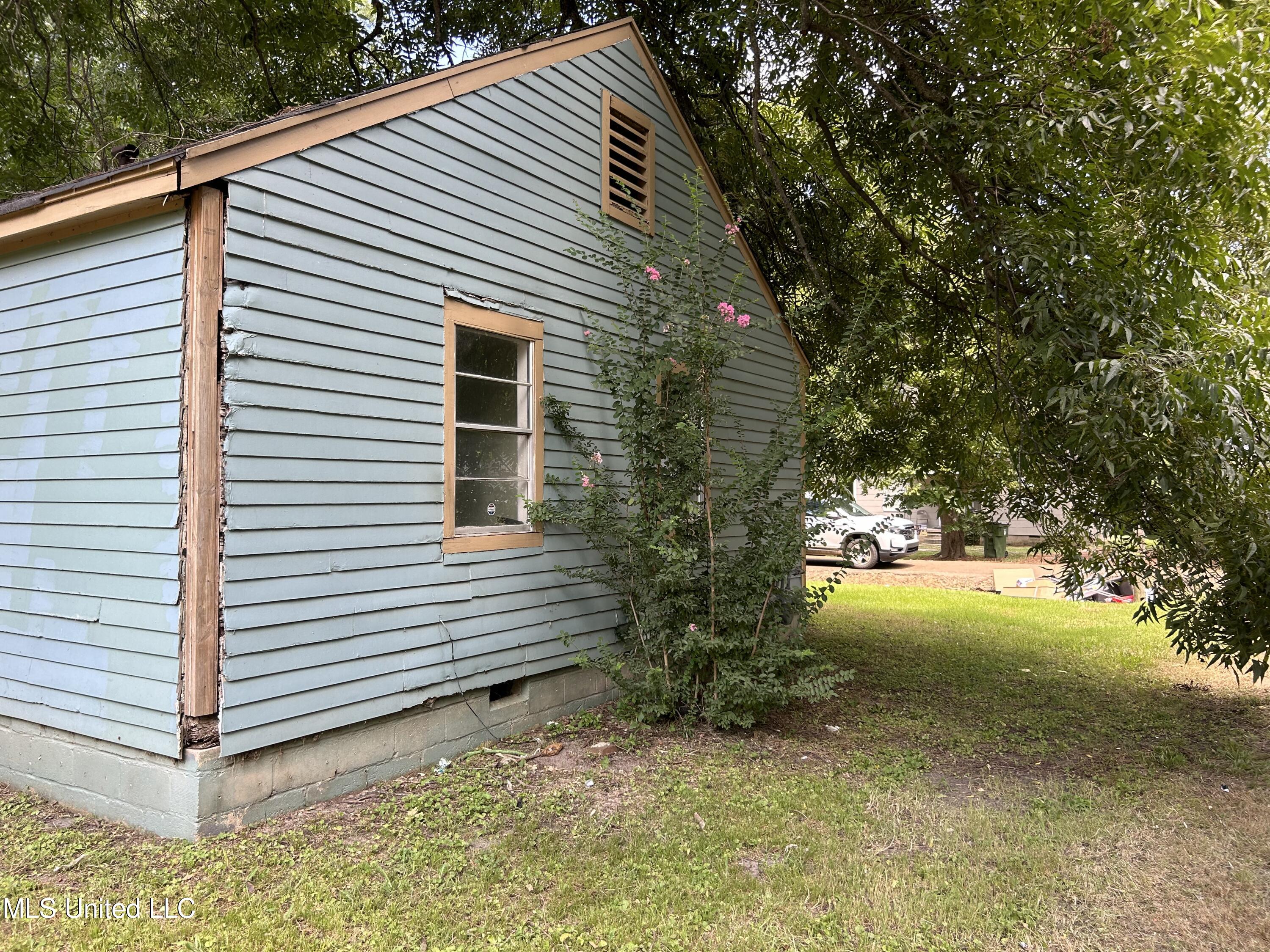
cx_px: 635
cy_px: 476
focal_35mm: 26
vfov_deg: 53.1
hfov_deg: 67.3
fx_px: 954
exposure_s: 1/212
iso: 40
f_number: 1.5
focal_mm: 5.7
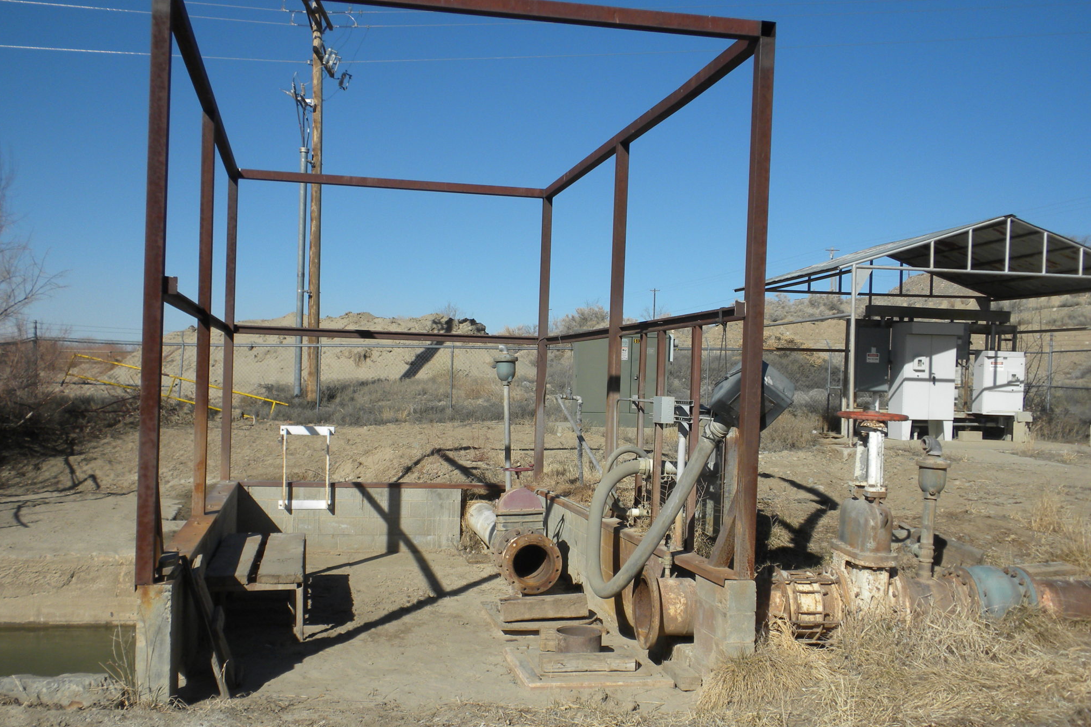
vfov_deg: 34.2
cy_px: 407
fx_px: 1182
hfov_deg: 49.6
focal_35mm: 39
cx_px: 547
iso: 64
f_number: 10
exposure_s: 1/212
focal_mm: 6.6
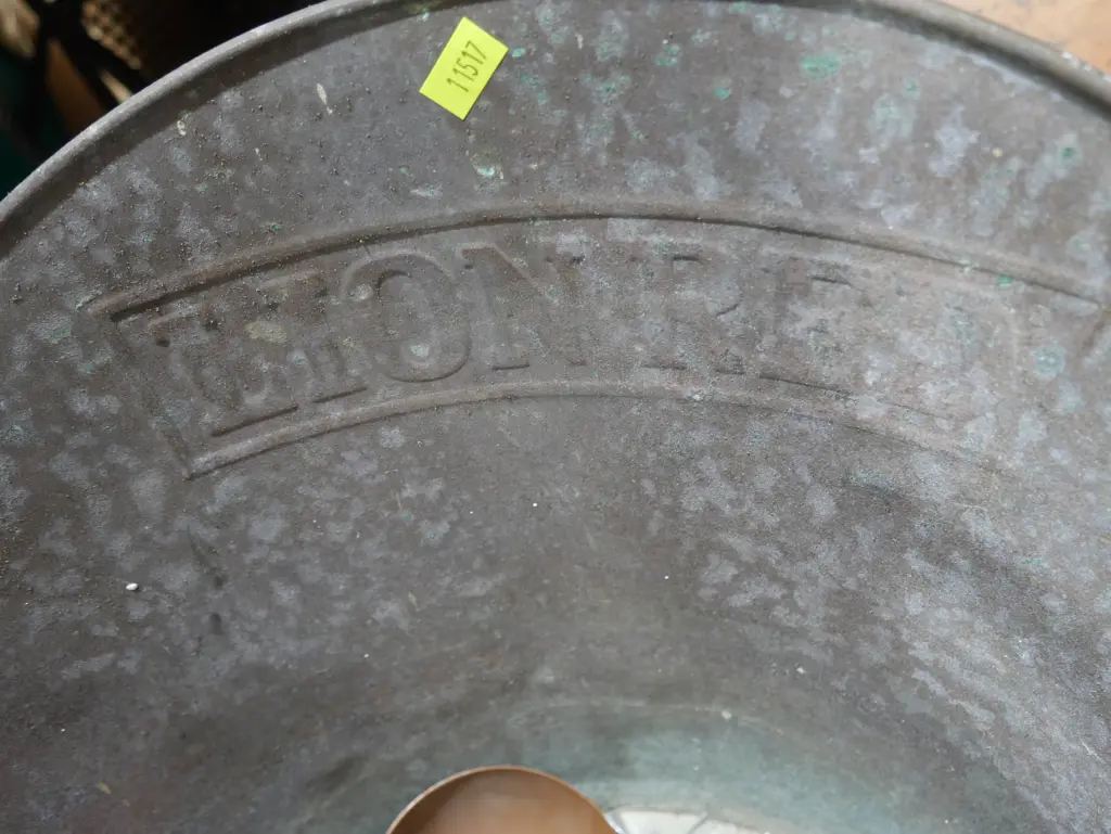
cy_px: 417
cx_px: 556
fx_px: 1092
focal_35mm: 34
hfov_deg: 53.9
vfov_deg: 41.8
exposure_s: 1/60
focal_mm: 17
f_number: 4
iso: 1250
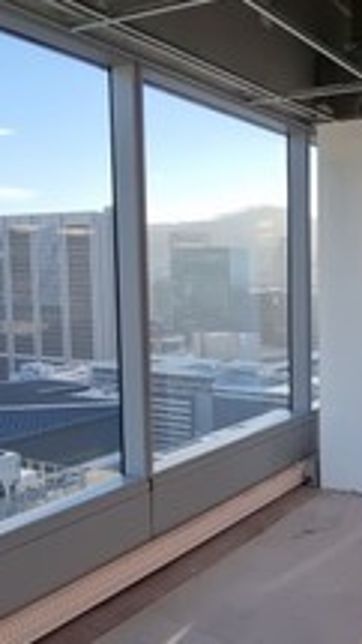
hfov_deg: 31.9
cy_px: 319
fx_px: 563
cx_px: 389
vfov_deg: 59.5
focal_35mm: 33
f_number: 2.2
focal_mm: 2.2
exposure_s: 1/156
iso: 50
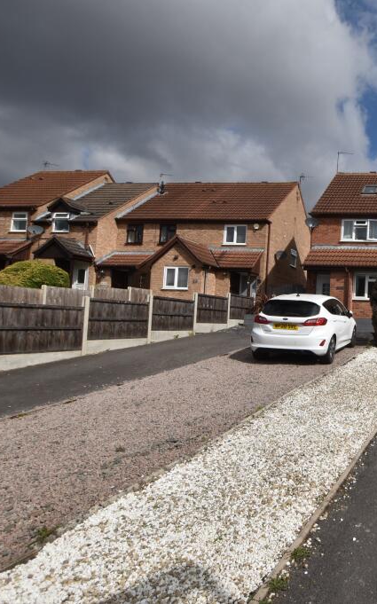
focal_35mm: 23
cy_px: 302
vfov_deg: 77.2
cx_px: 415
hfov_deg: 41.9
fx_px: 379
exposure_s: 1/400
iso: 100
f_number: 10
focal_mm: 10
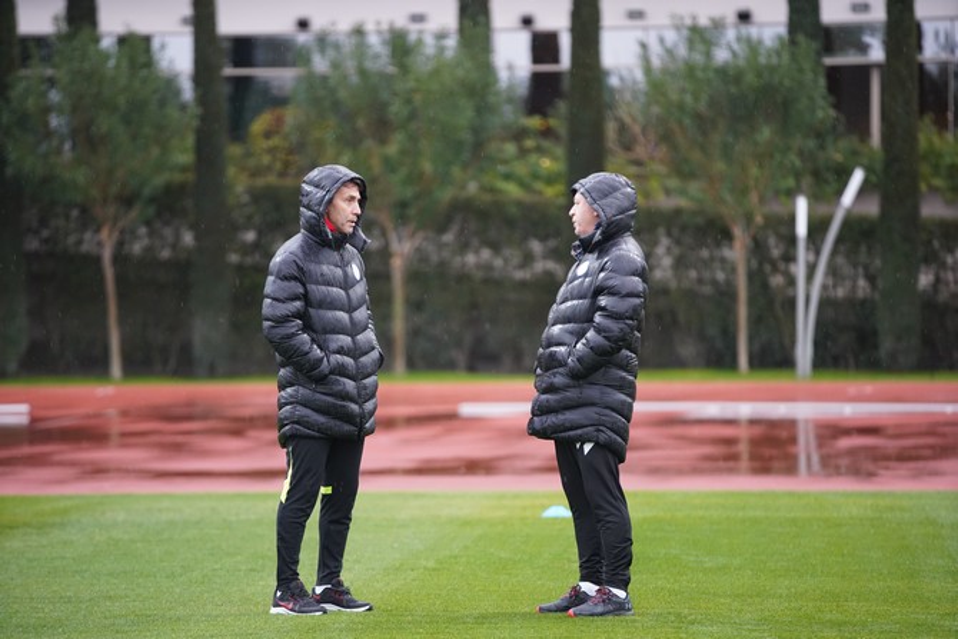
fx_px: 5323
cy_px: 320
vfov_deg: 6.9
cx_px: 479
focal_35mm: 200
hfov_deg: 10.3
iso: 3200
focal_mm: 200
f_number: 2.8
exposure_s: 1/400
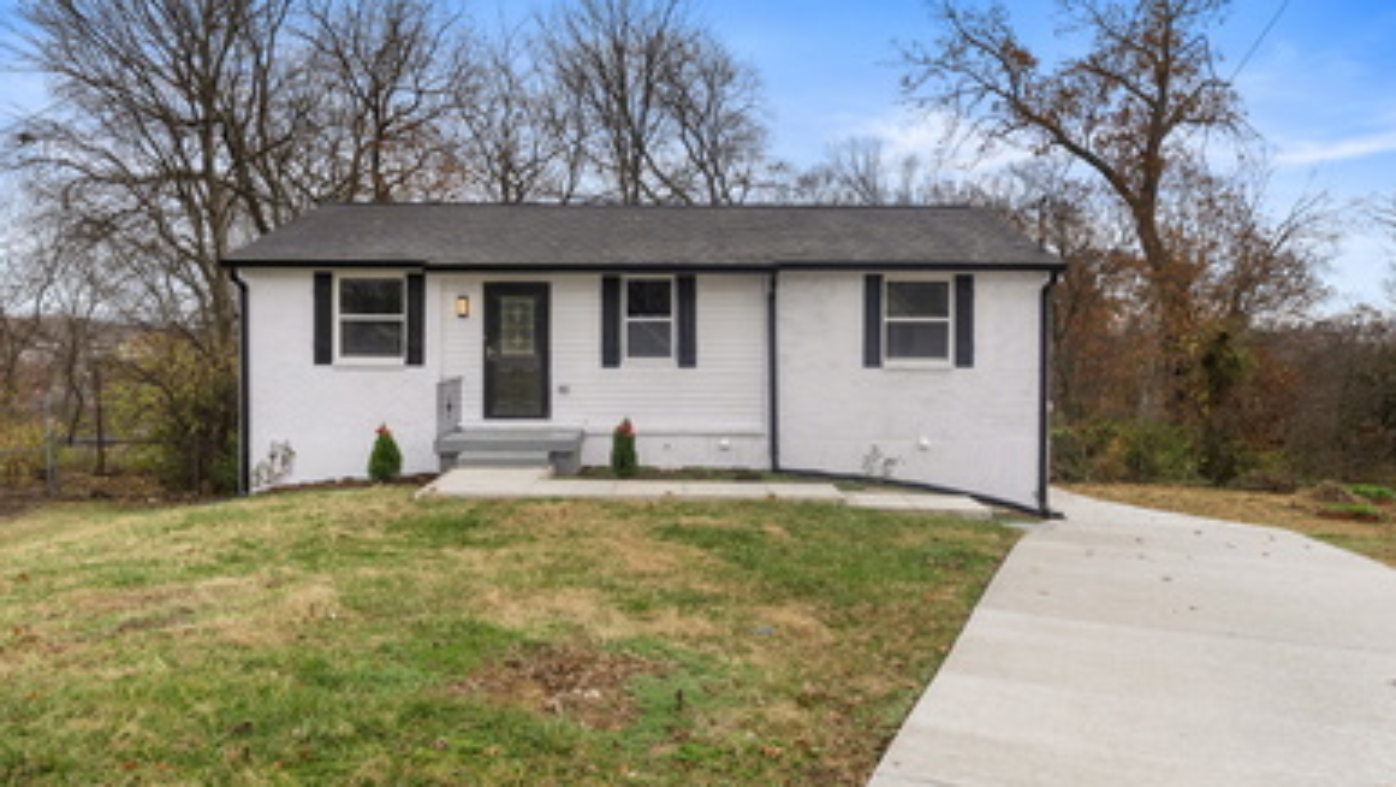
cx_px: 678
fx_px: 963
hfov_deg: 71.9
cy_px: 348
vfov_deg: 44.4
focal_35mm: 26
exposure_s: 1/2000
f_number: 2.8
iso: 400
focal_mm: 24
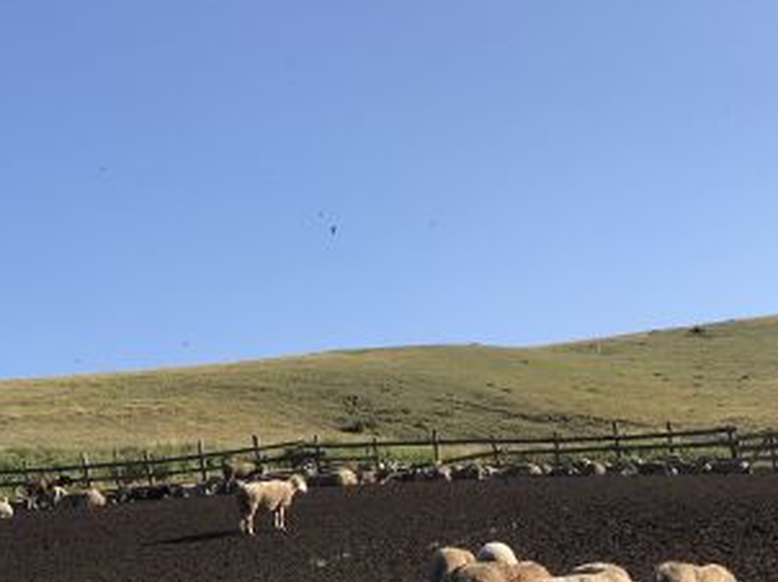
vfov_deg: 22.4
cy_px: 431
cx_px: 441
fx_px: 1460
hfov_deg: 29.8
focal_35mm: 65
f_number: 1.8
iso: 20
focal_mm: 3.99
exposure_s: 1/1808
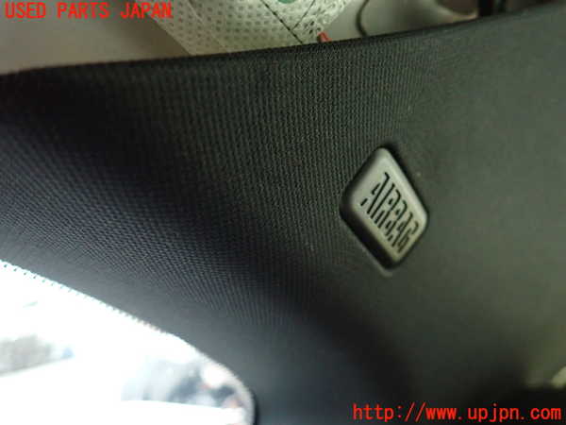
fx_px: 409
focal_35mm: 25
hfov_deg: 69.4
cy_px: 212
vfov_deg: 54.9
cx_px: 283
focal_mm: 4.5
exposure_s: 1/30
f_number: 2
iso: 800
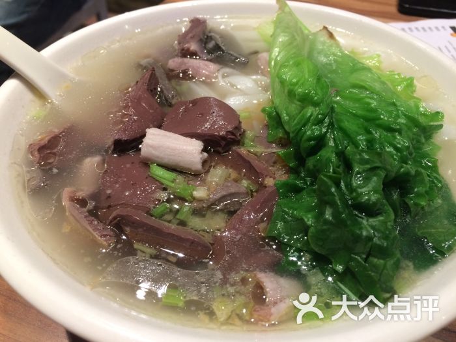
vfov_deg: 48.2
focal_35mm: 29
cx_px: 228
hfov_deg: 61.7
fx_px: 382
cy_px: 171
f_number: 2.2
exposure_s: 1/33
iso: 80
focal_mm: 4.15
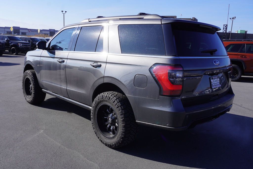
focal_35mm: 32
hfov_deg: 59.5
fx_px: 221
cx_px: 126
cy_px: 84
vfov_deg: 41.8
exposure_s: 1/160
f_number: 10
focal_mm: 21
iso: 100
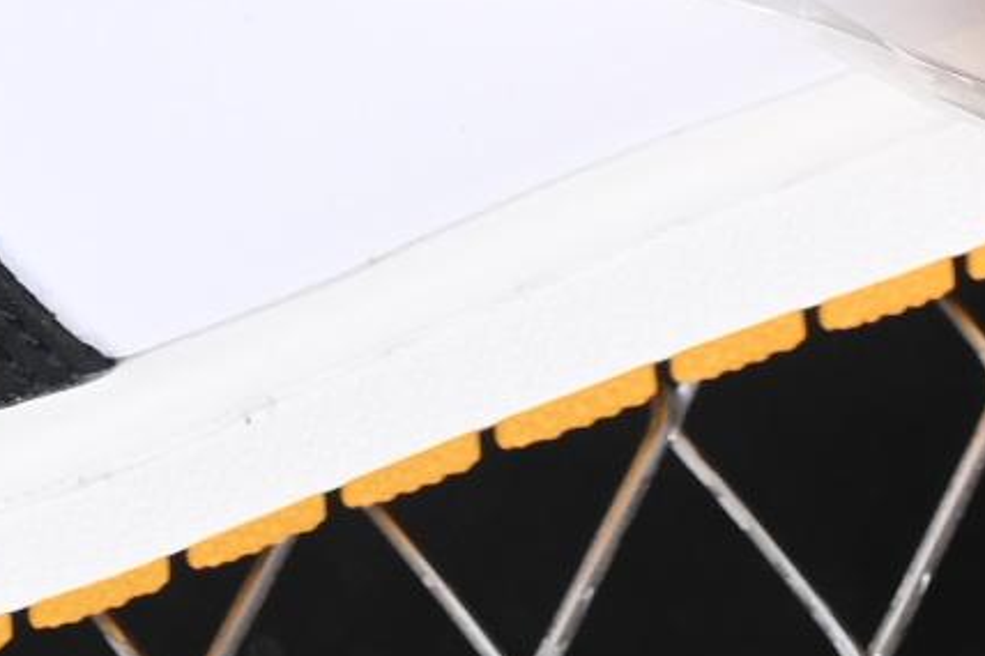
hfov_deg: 4.2
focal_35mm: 488
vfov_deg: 2.8
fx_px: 13346
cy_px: -1261
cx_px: 5
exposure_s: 1/60
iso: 160
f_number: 7.1
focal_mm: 50
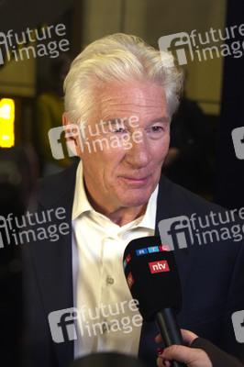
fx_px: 489
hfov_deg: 28.0
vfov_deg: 41.1
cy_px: 184
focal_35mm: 48
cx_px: 122
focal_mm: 48
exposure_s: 1/50
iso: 1600
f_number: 4.2
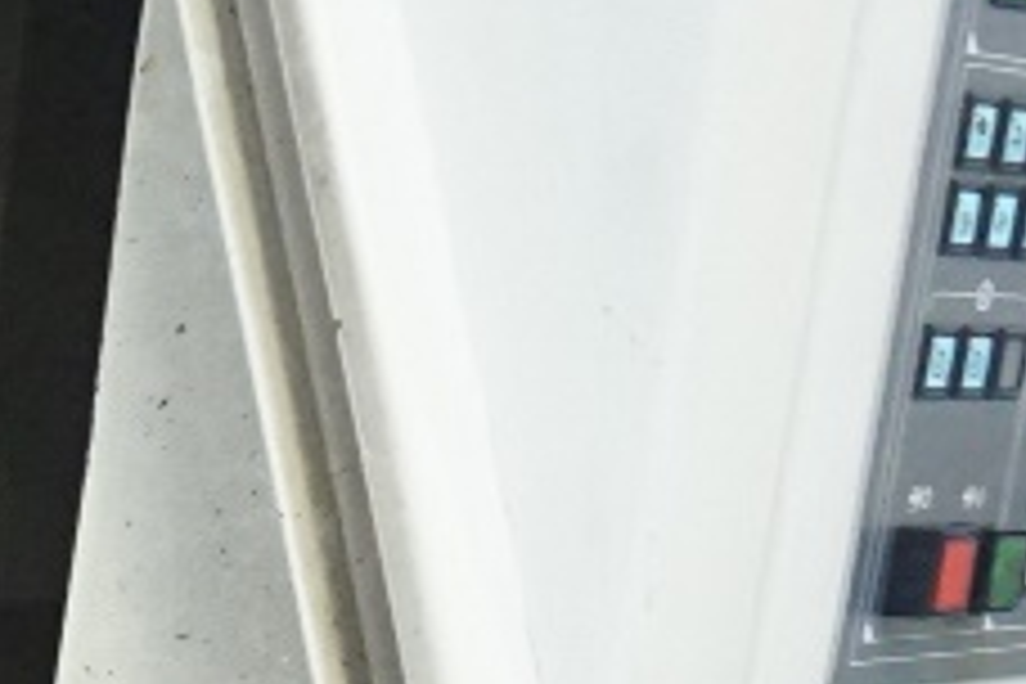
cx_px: -1206
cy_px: 907
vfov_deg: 12.3
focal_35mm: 108
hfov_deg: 14.6
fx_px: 3078
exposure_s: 1/100
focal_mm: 16
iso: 3200
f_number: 3.5
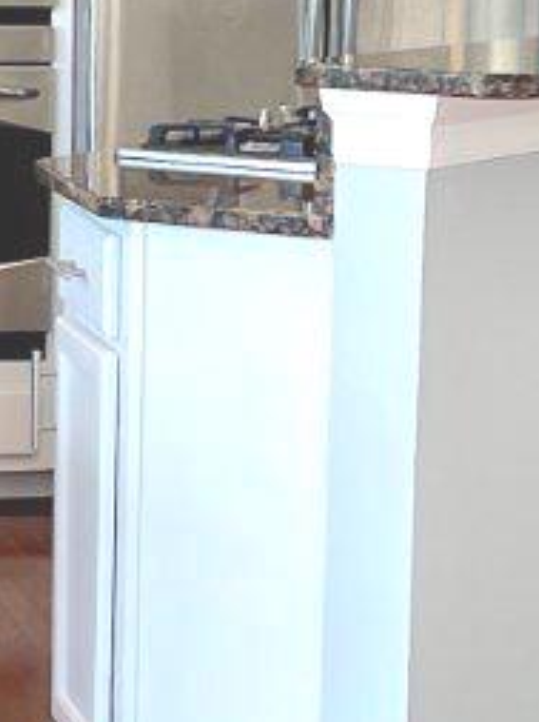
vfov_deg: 13.0
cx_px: 106
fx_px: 3164
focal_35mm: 152
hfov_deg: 9.7
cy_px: 442
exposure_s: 1/120
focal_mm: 5.1
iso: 40
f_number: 1.6
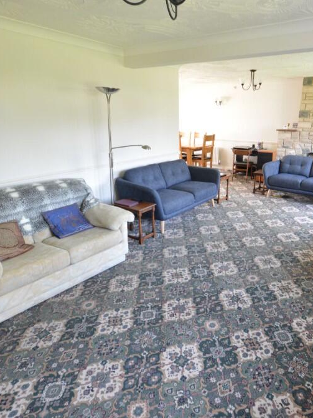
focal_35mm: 22
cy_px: 212
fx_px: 265
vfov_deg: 76.4
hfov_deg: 60.0
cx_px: 202
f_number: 8
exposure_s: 1/6
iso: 400
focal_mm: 10
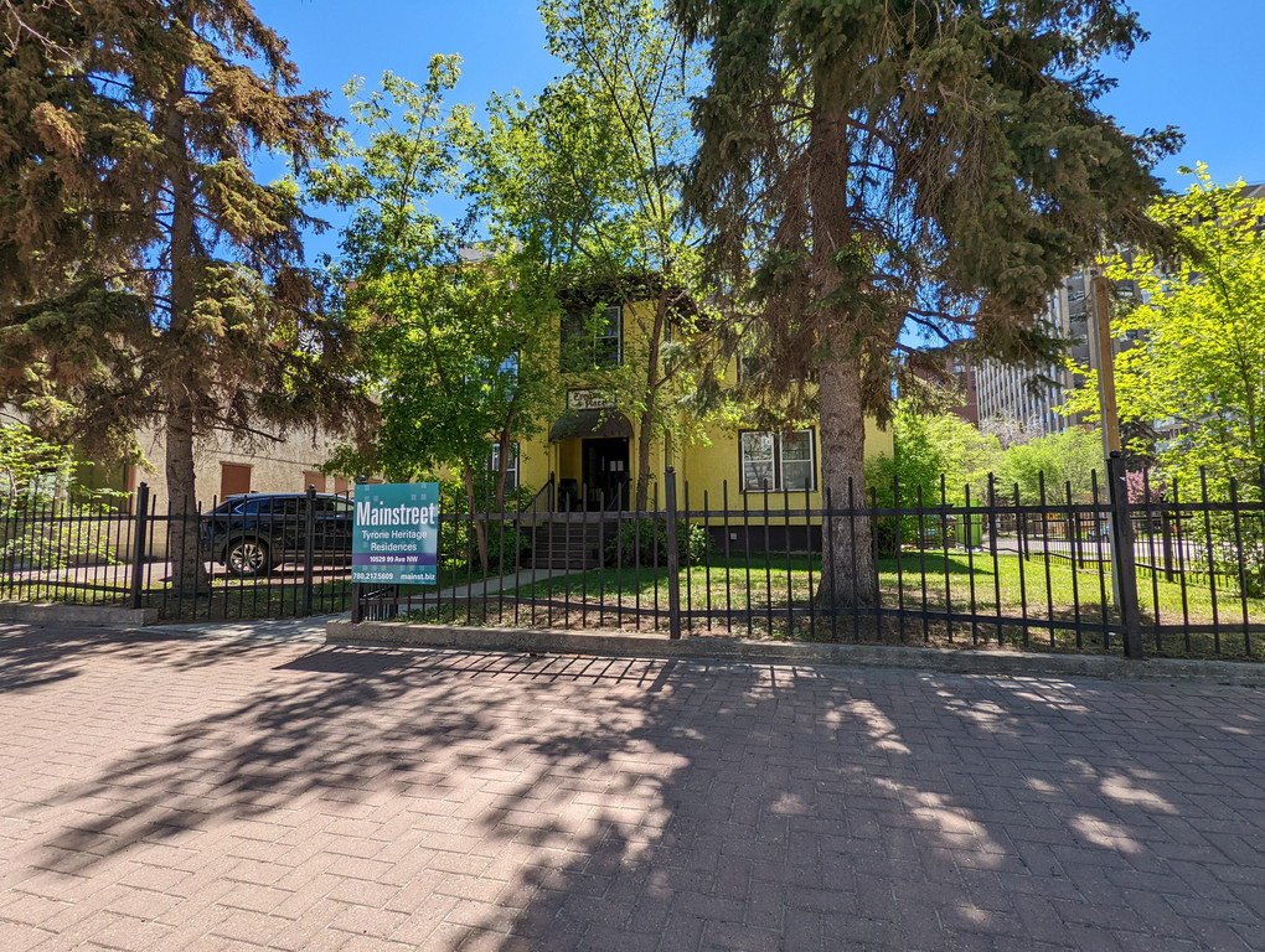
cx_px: 632
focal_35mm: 16
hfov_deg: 94.4
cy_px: 476
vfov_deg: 78.2
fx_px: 586
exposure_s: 1/949
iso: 48
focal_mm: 2.35
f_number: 2.2
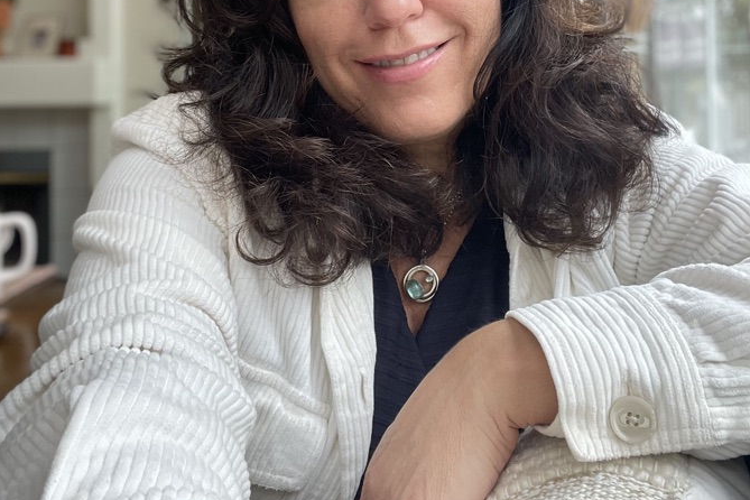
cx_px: 376
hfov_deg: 46.4
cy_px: 57
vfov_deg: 30.6
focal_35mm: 42
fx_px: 875
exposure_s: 1/60
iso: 100
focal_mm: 2.71
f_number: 2.2
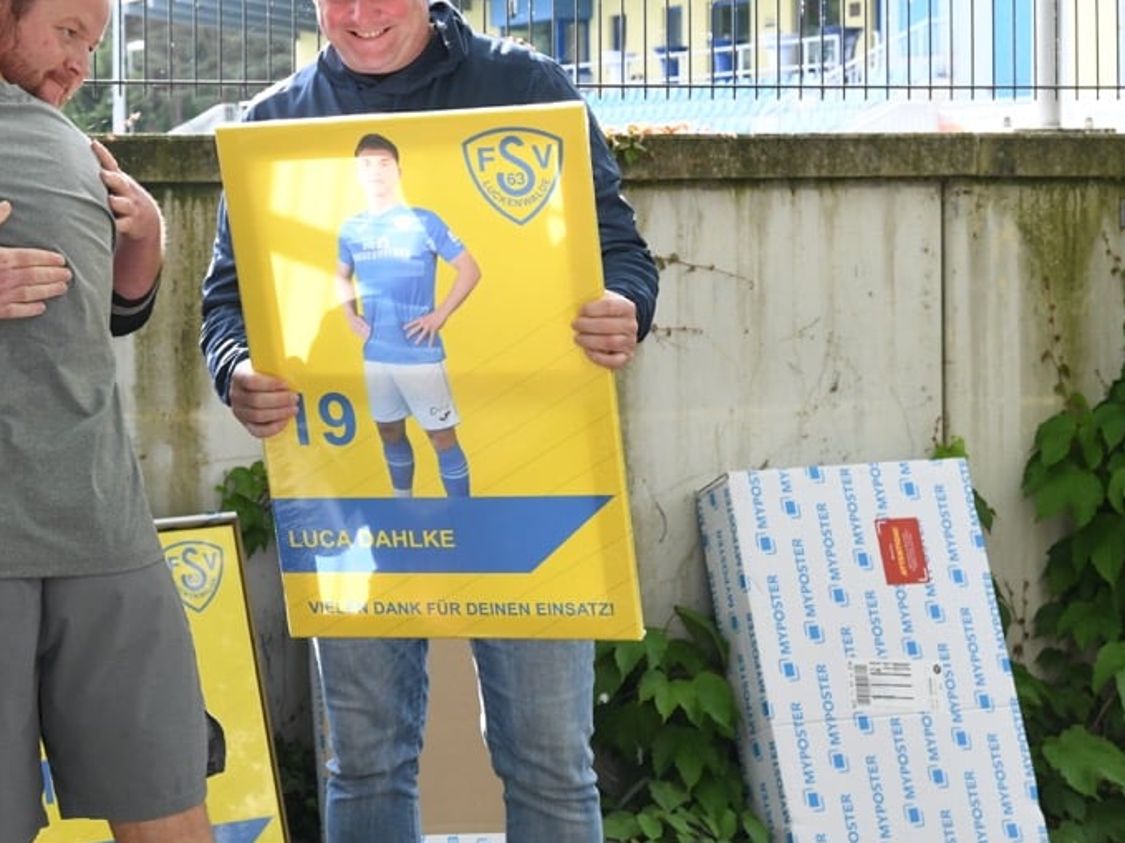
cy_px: 214
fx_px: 2827
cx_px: 235
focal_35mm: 87
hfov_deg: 22.2
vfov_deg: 16.9
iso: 2000
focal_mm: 48
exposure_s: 1/800
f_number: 7.1
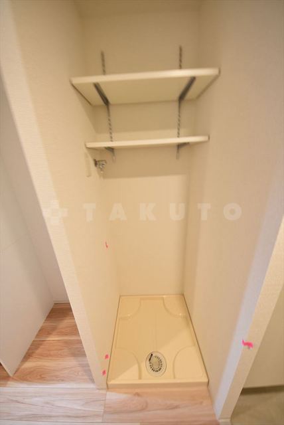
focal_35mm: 12
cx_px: 142
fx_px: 142
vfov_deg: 112.6
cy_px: 212
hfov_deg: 90.1
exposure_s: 1/4
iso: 180
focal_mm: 8
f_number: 4.5
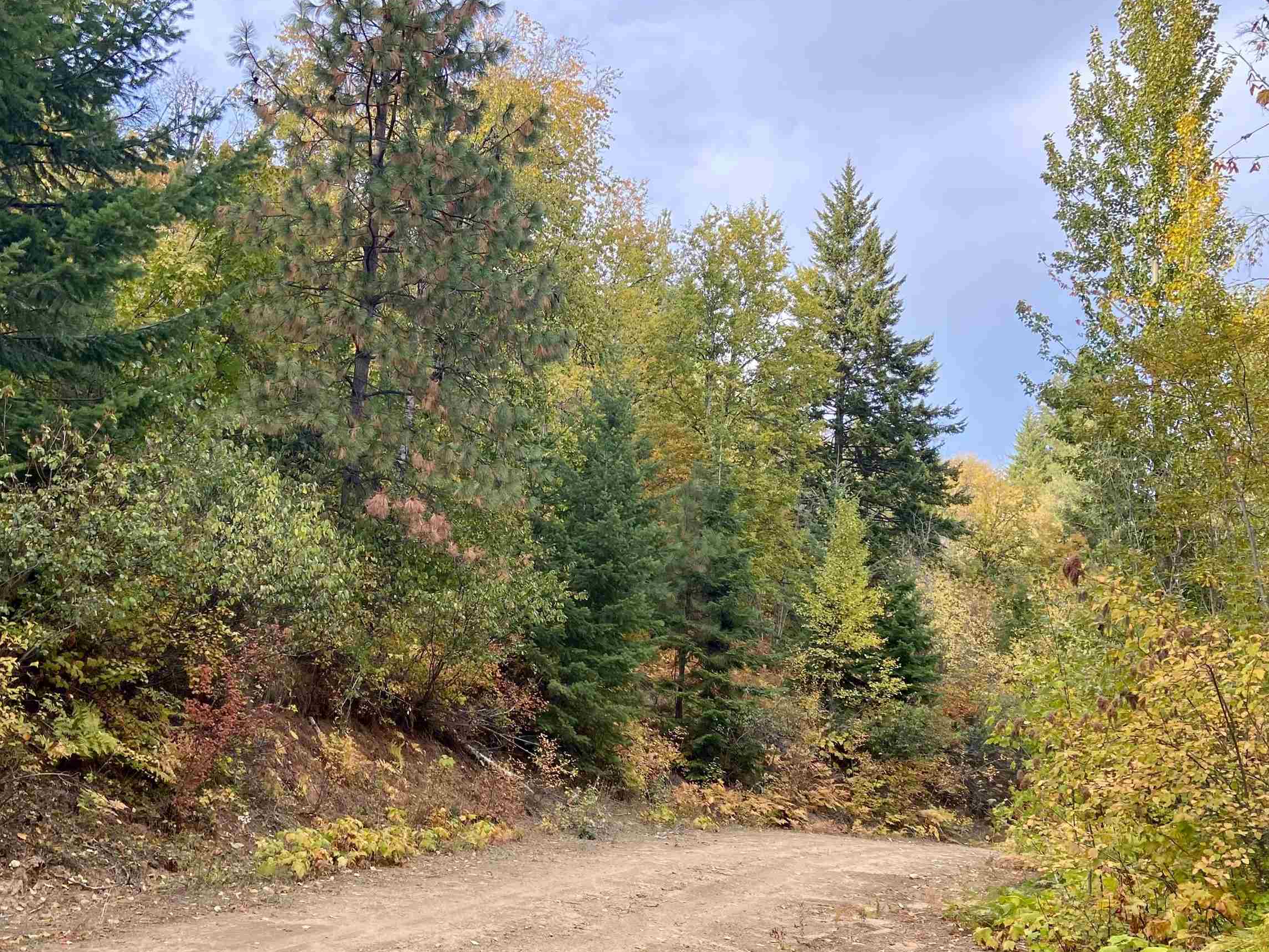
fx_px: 1283
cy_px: 593
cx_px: 551
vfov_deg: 40.4
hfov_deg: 52.5
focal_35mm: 35
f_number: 1.8
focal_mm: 4.3
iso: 32
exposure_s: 1/347
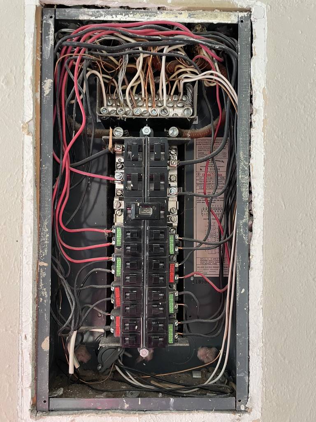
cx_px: 158
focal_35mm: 26
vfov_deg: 67.3
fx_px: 316
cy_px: 211
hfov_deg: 53.1
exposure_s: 1/60
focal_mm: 4.2
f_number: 1.6
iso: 250
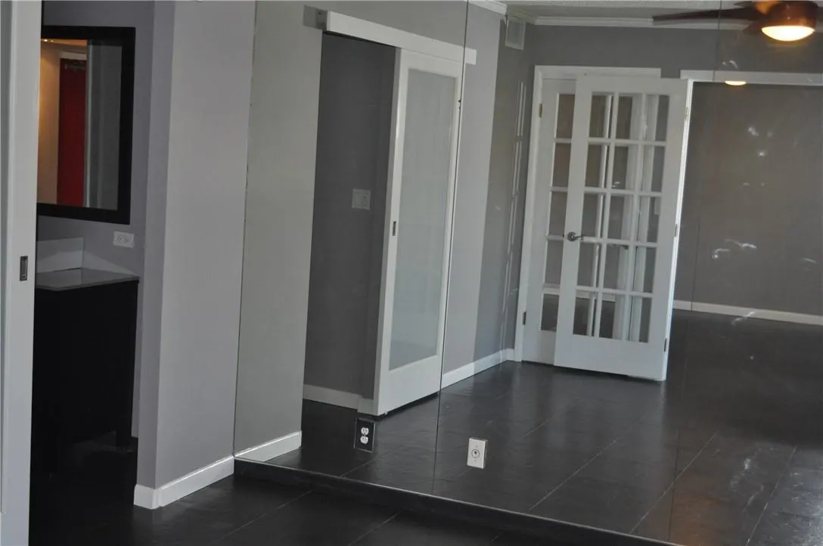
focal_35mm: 48
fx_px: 1096
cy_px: 273
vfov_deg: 28.0
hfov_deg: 41.2
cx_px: 412
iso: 800
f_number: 4.8
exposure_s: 1/60
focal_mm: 32
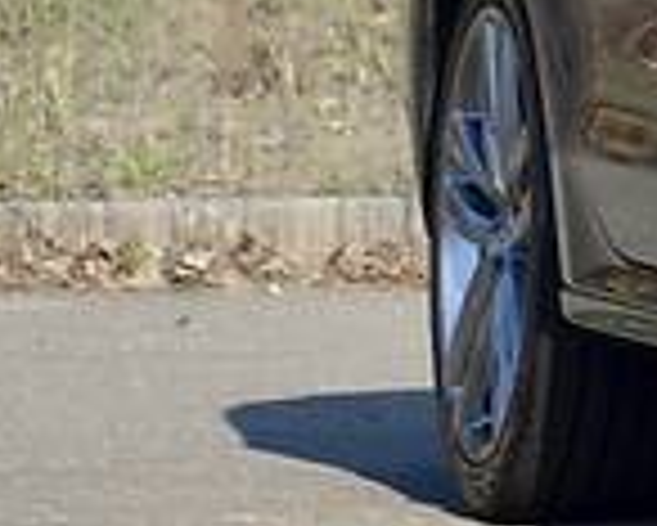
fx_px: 15694
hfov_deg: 2.4
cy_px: -292
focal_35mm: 807
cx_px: 1688
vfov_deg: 1.9
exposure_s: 1/250
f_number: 8
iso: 100
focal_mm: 105
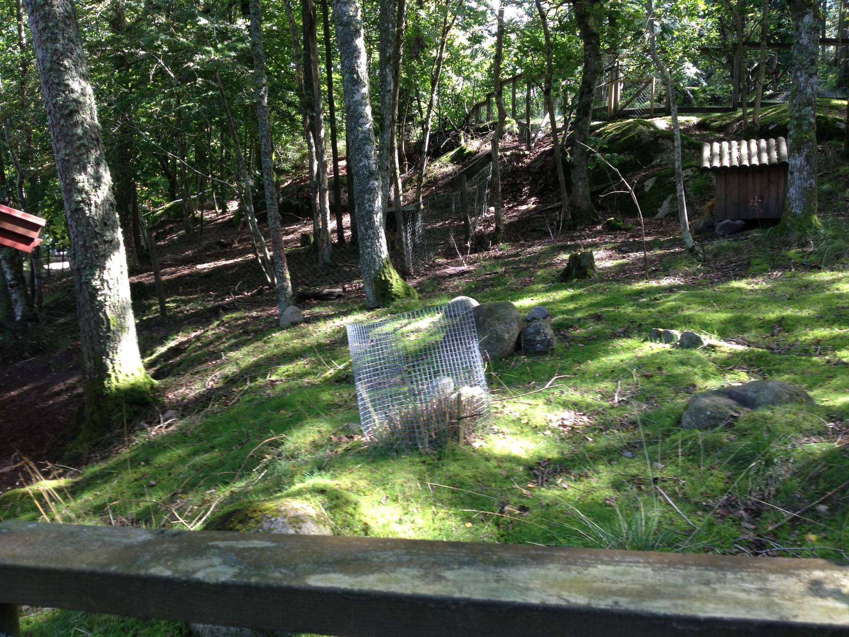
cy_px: 318
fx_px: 858
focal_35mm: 35
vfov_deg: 40.7
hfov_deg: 52.6
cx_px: 424
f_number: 2.4
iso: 50
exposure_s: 1/60
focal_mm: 4.28
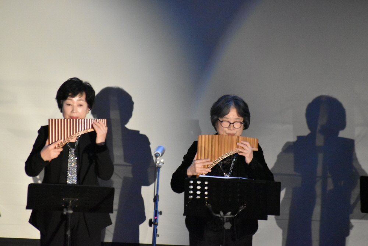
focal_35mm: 330
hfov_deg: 6.2
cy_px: 123
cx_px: 184
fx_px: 3375
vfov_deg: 4.2
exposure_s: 1/125
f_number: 5.6
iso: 10000
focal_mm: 220
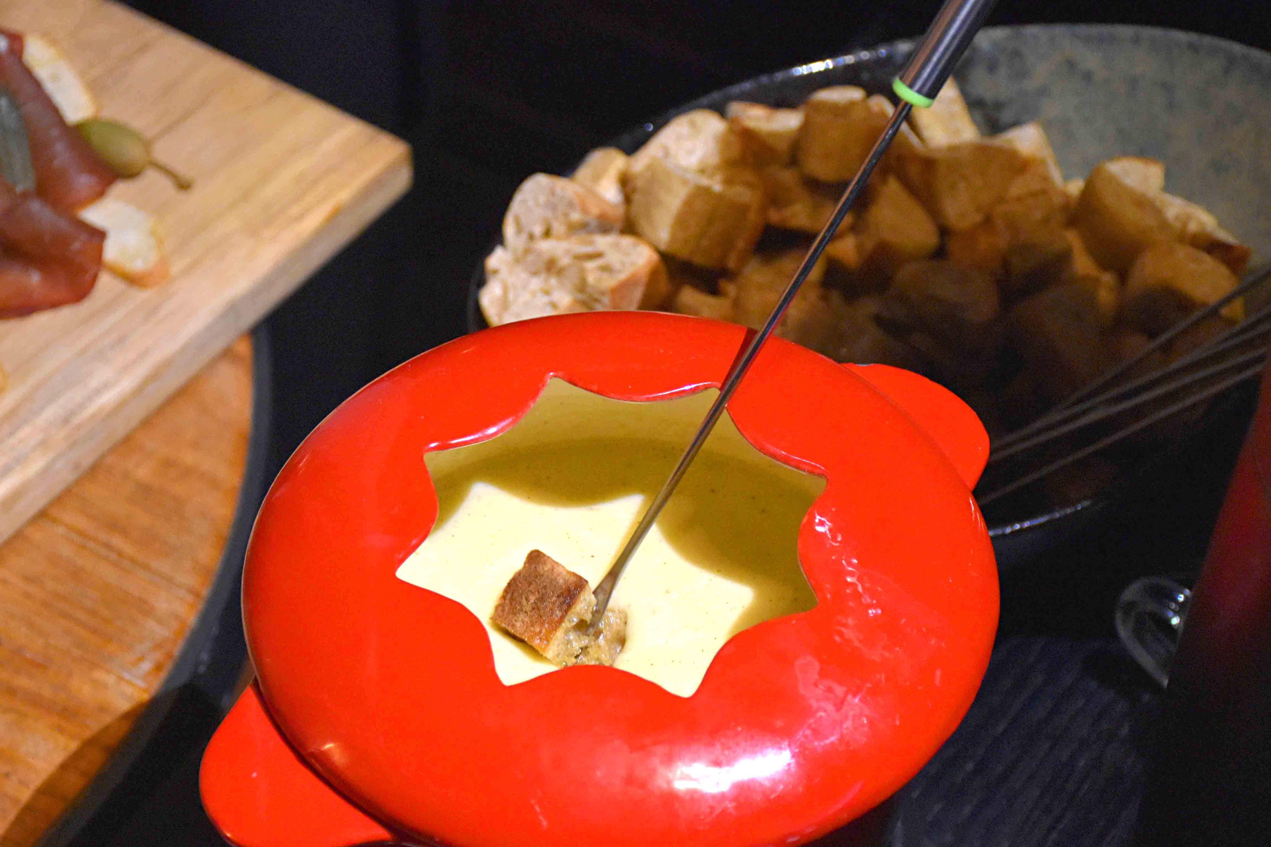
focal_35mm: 98
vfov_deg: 13.9
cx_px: 586
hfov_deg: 20.8
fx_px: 3460
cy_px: 540
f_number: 4.8
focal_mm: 50
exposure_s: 1/30
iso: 3200
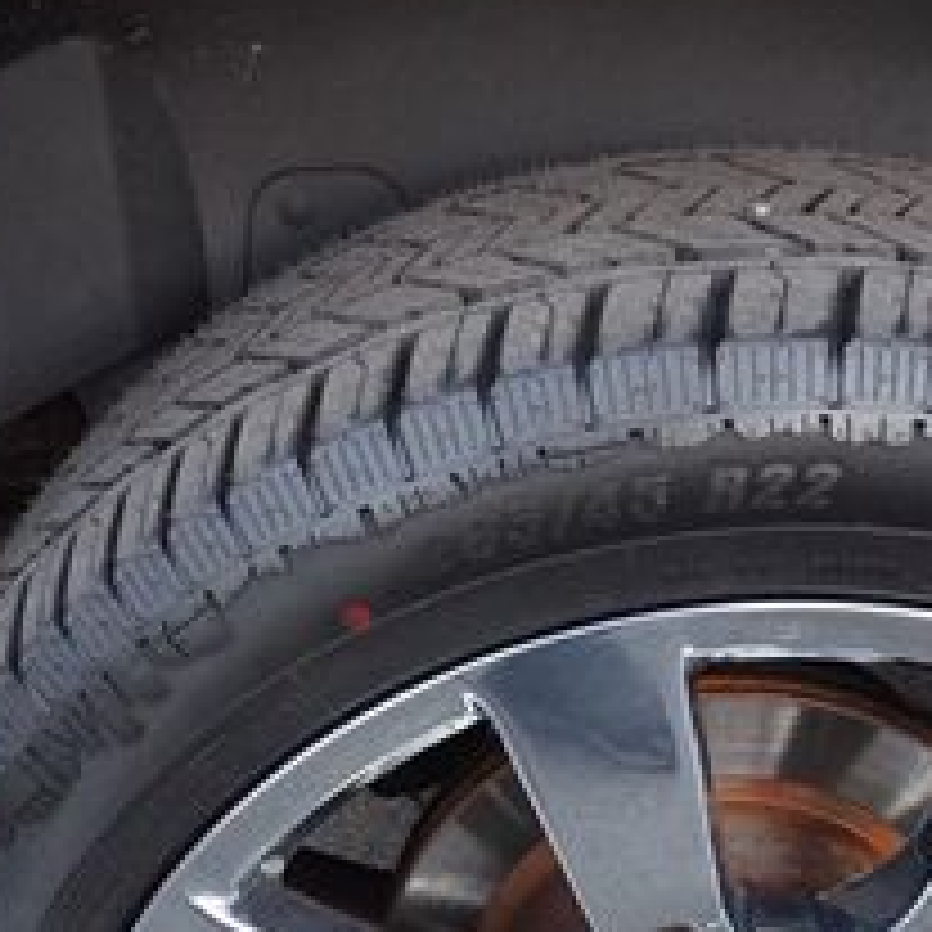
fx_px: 1919
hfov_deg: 27.2
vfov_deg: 26.1
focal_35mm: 63
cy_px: 896
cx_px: 585
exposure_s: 1/160
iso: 1000
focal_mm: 16
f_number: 4
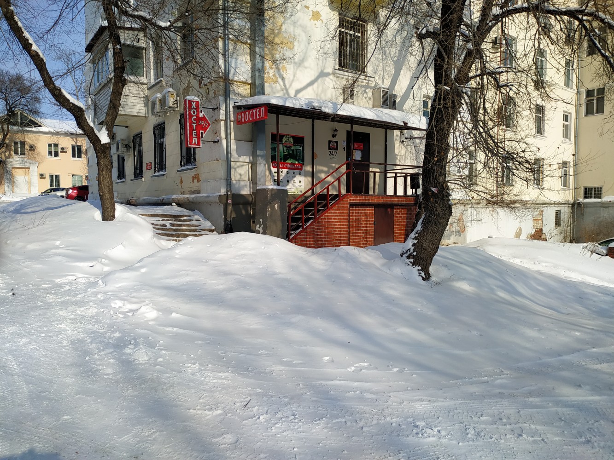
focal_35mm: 24
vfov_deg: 56.8
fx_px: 426
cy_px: 230
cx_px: 307
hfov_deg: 71.6
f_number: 1.9
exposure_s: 1/5000
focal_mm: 3.94
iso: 100
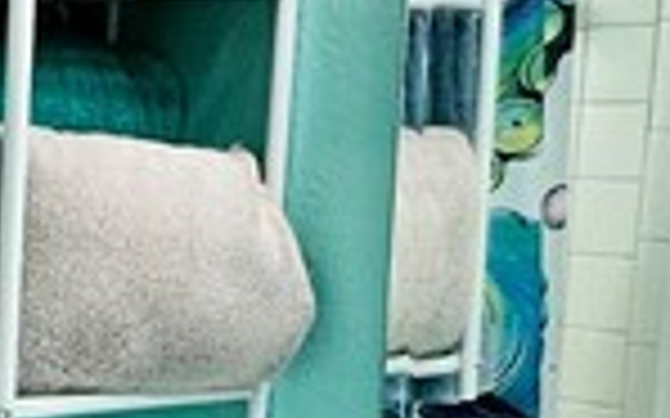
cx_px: -225
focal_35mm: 102
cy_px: 499
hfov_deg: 18.8
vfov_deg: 12.5
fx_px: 1862
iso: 125
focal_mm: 2.22
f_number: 2.2
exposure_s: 1/120
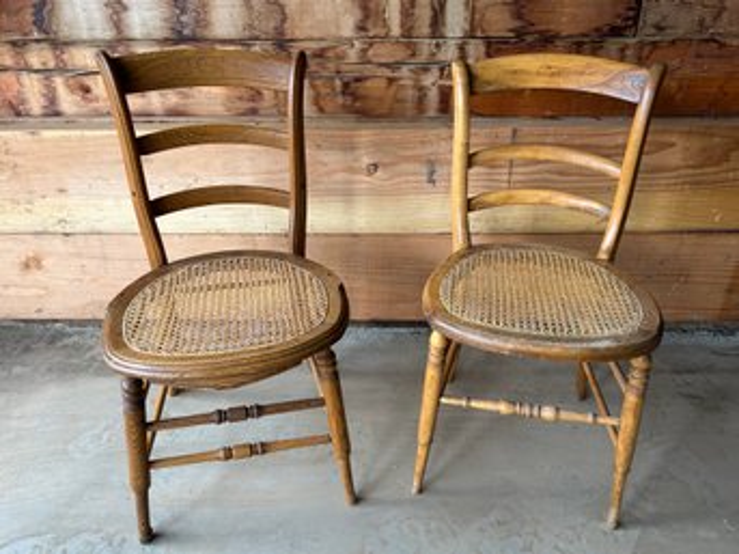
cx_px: 370
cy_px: 277
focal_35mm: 26
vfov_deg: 53.0
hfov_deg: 67.3
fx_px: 555
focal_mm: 5.7
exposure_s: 1/121
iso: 50
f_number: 1.5
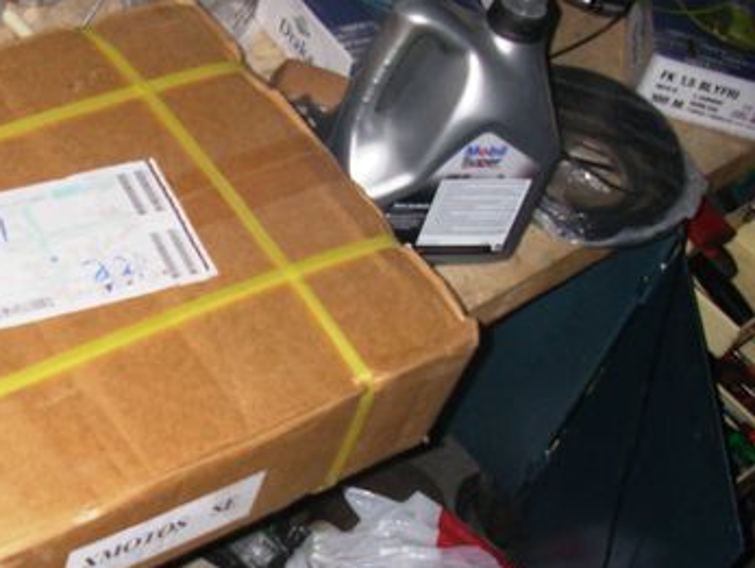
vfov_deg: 21.0
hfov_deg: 26.9
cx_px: 96
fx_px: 1528
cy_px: 381
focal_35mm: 70
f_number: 3.3
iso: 160
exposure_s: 1/40
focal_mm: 6.3
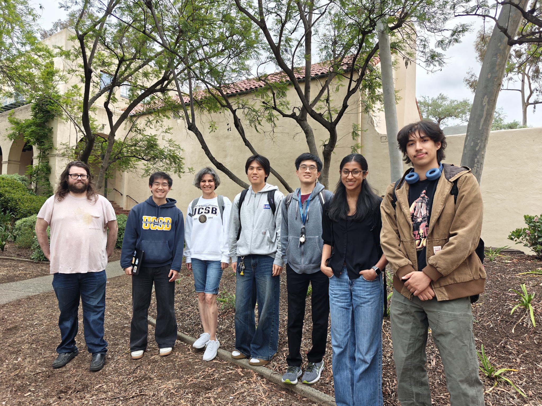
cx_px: 271
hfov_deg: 73.9
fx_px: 360
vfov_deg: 58.9
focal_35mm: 23
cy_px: 203
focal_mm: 6.06
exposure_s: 1/100
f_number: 1.6
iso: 100
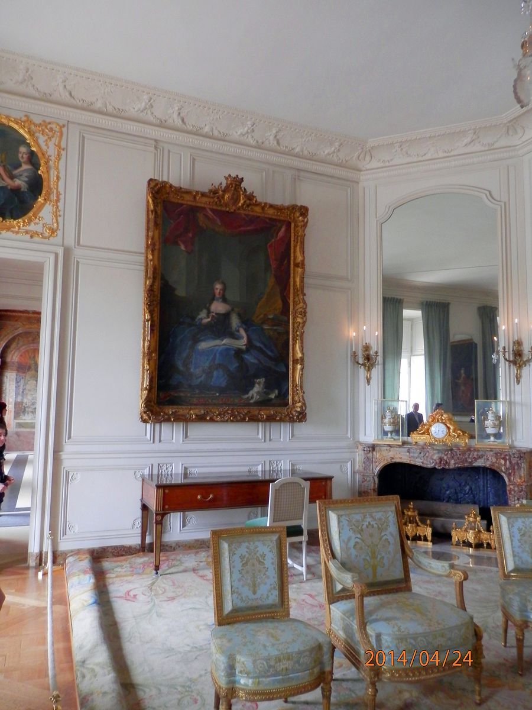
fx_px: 512
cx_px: 266
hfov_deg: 54.9
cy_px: 355
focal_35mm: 25
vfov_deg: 69.4
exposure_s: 1/25
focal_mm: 4.5
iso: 200
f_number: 3
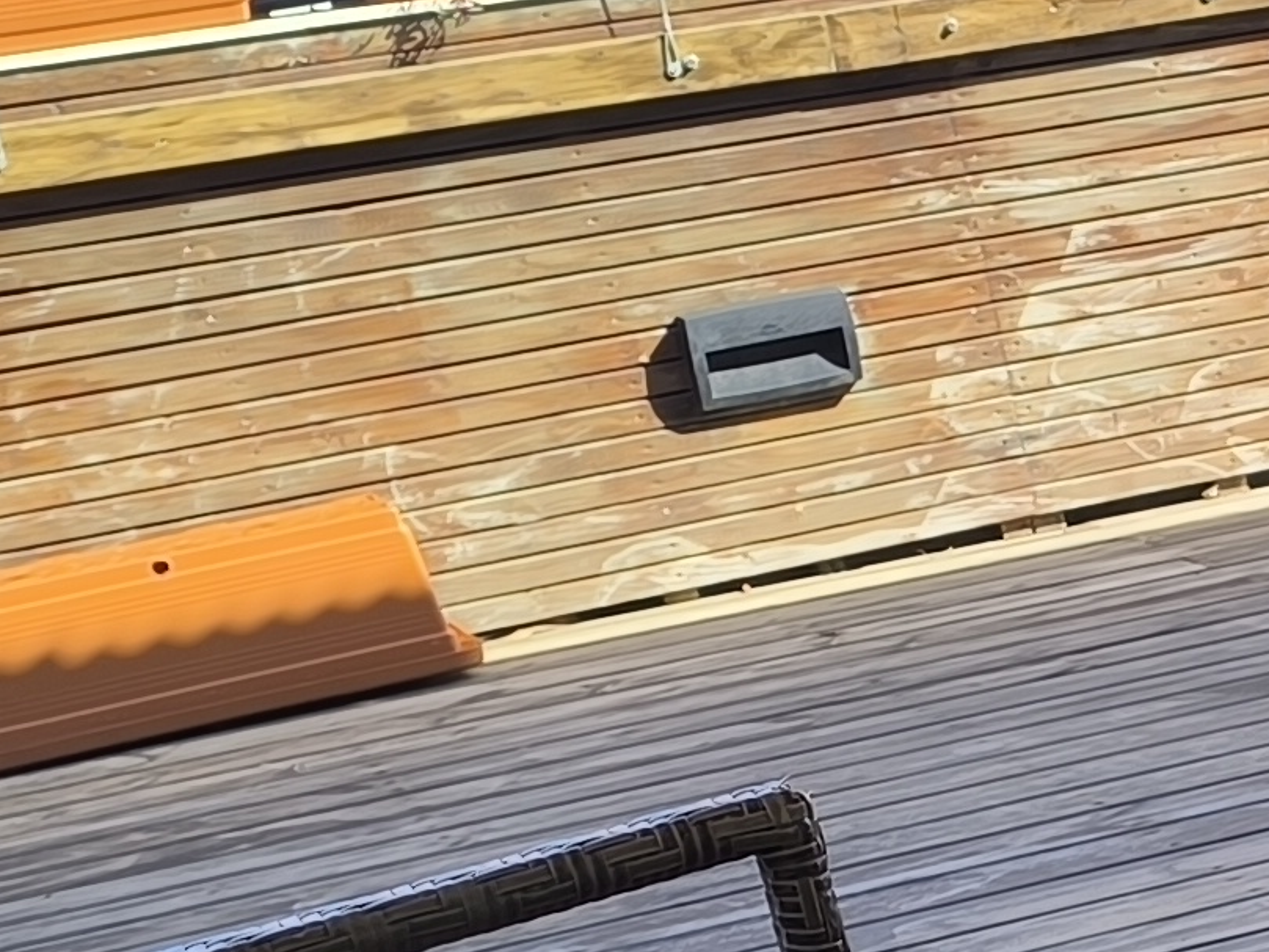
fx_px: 4253
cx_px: 2259
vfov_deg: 12.5
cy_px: 1168
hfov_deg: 14.9
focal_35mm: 116
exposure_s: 1/280
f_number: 1.65
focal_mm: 6.14
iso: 50
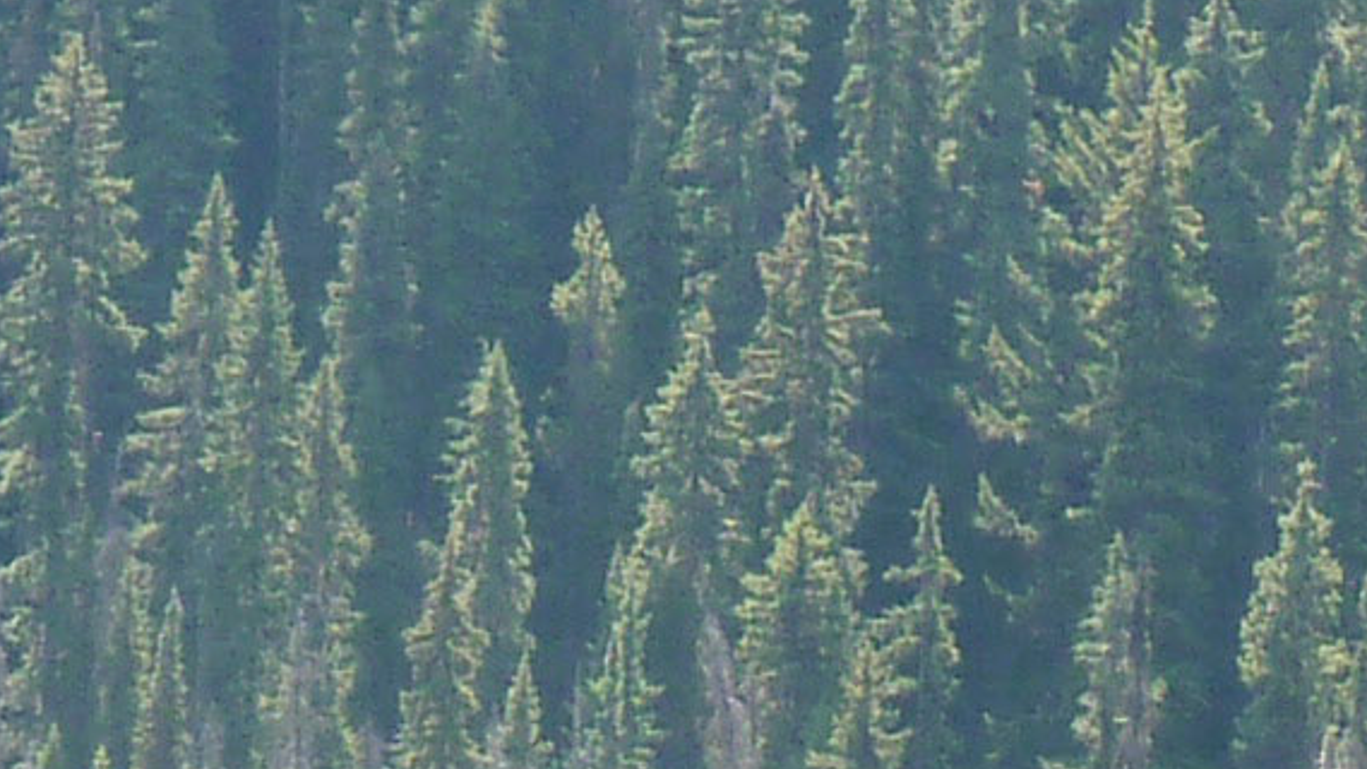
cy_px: 445
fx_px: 16927
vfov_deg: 2.6
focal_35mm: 467
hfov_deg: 4.6
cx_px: 377
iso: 80
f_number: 4
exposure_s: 1/125
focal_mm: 10.8
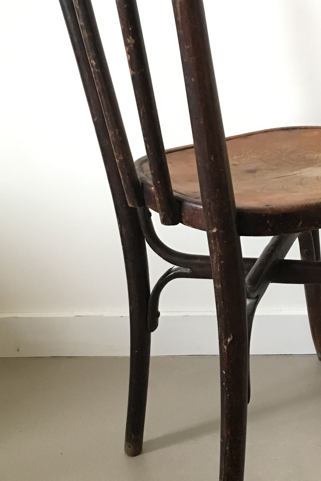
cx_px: 269
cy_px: 196
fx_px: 749
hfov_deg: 23.7
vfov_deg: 35.5
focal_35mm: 56
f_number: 2.2
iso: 250
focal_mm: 4.15
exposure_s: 1/17
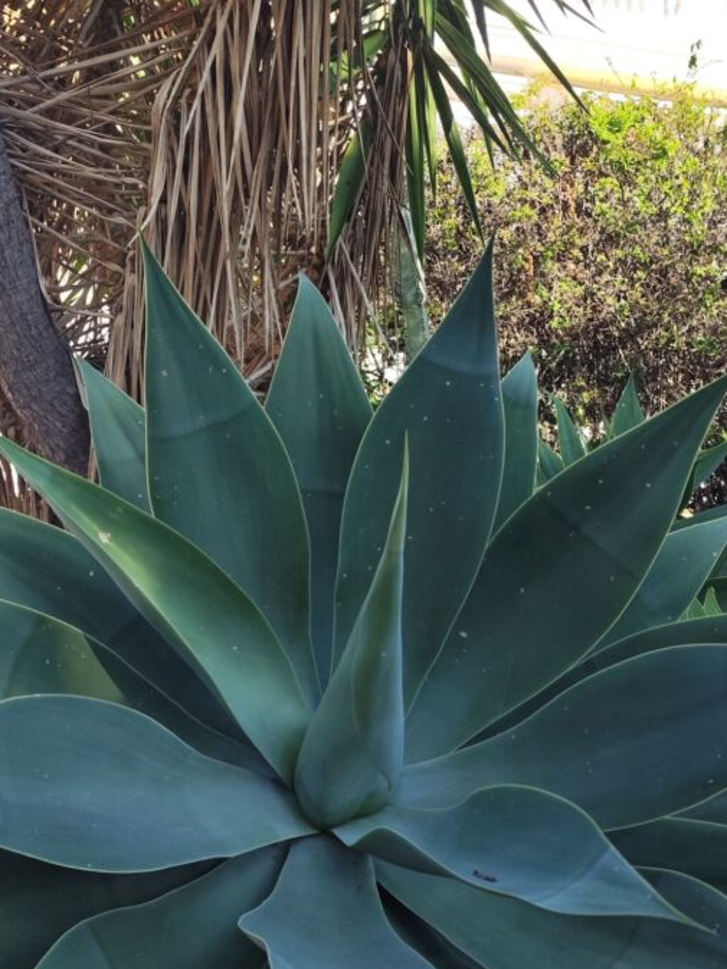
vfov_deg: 52.0
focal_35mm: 35
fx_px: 980
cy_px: 608
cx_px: 364
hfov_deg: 40.7
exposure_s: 1/349
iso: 50
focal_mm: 6.19
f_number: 1.65
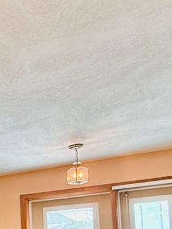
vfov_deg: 28.7
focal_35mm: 62
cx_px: -190
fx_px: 411
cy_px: 244
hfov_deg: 16.6
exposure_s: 1/60
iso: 400
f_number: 2.2
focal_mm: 2.22
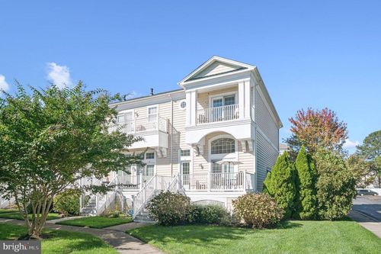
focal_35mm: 20
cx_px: 190
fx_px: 212
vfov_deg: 61.9
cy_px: 127
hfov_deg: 84.0
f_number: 8
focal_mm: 20
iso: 360
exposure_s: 1/1600
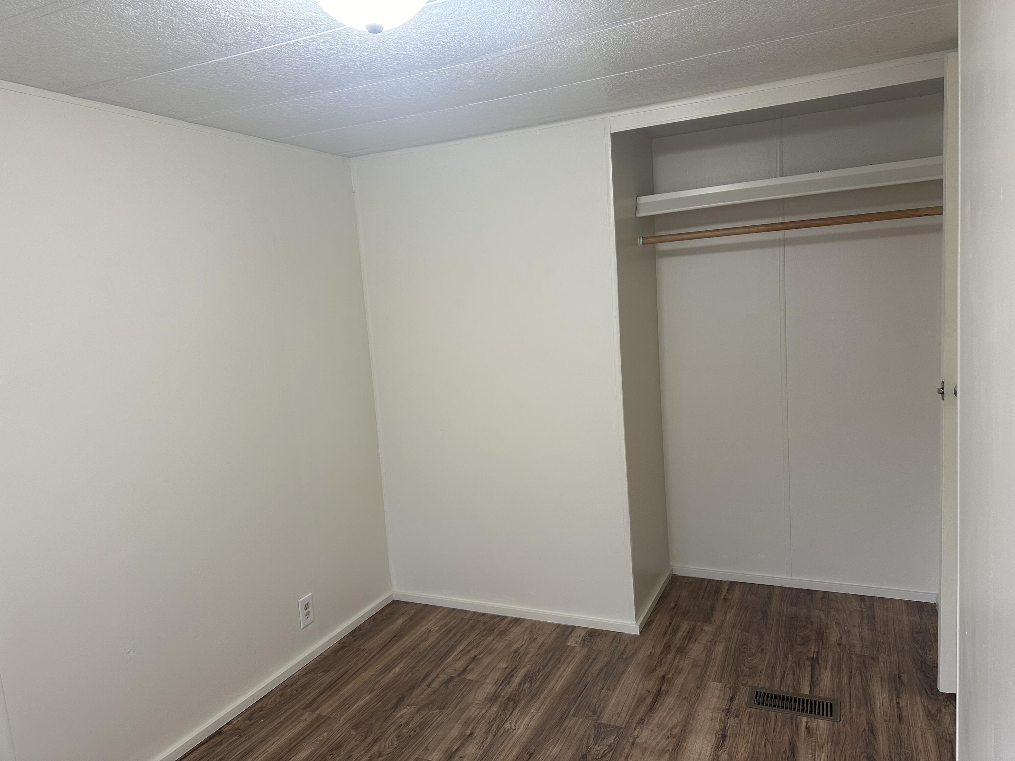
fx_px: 704
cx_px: 508
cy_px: 380
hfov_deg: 71.6
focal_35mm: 24
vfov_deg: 56.8
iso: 125
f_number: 1.78
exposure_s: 1/60
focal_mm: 6.86
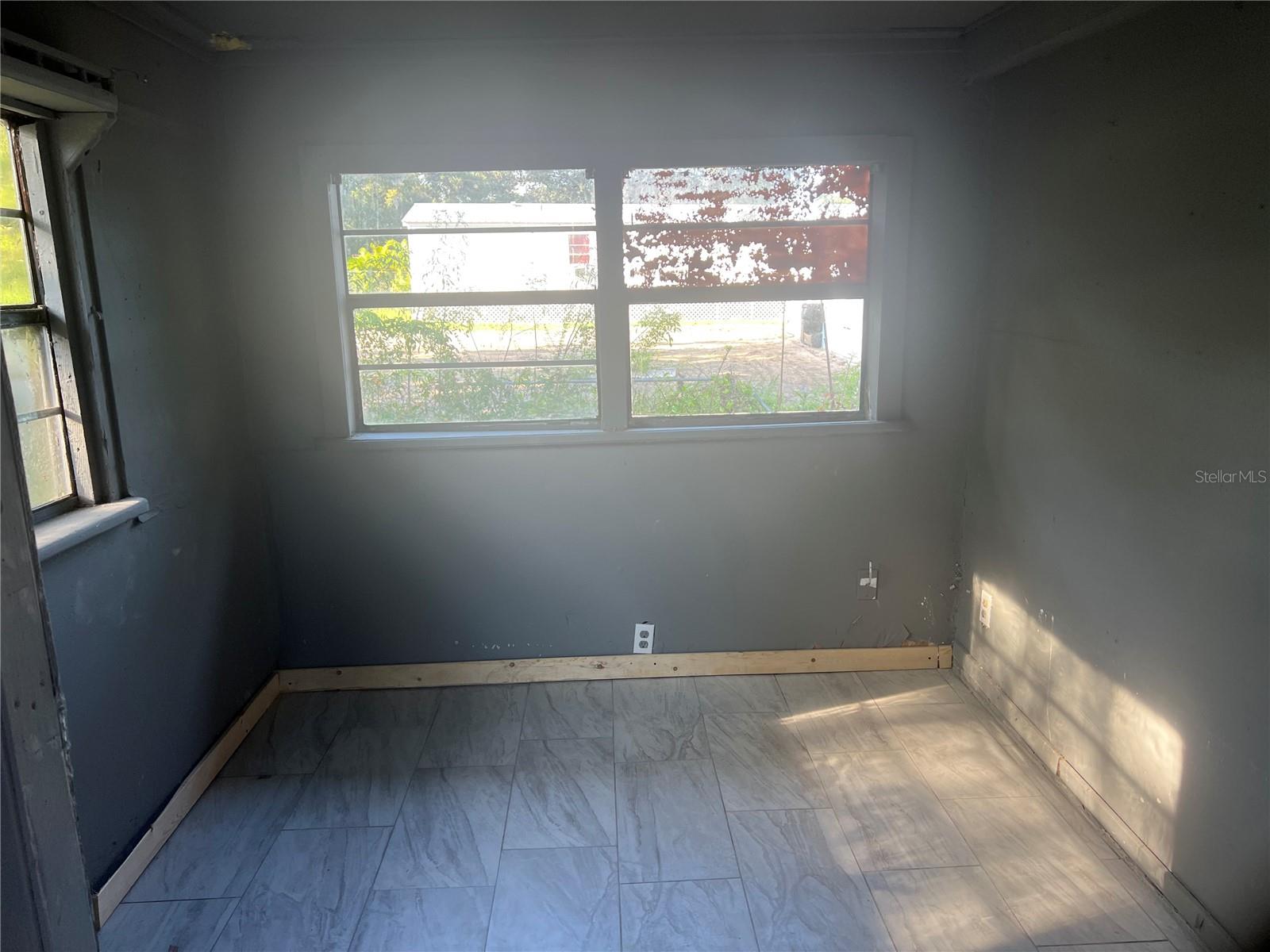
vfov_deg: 53.1
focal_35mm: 26
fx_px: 954
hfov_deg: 67.3
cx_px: 635
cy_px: 476
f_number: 1.5
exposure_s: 1/121
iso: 50
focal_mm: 5.7
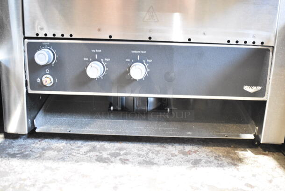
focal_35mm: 36
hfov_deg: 53.1
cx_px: 142
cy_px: 96
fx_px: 285
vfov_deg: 37.0
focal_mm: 24
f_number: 4
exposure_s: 1/40
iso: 3600
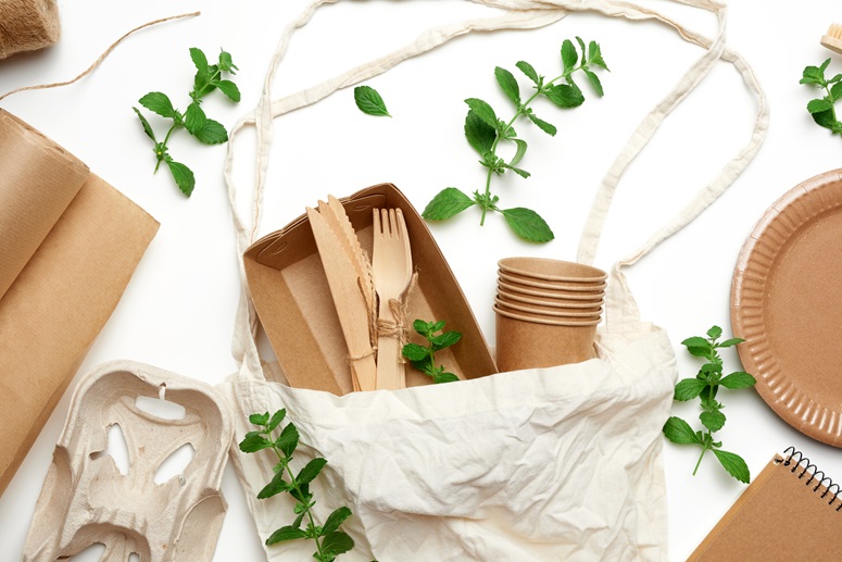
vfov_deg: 22.6
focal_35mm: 60
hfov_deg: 33.4
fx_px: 1404
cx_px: 421
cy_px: 281
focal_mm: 60
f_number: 13
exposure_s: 1/200
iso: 100
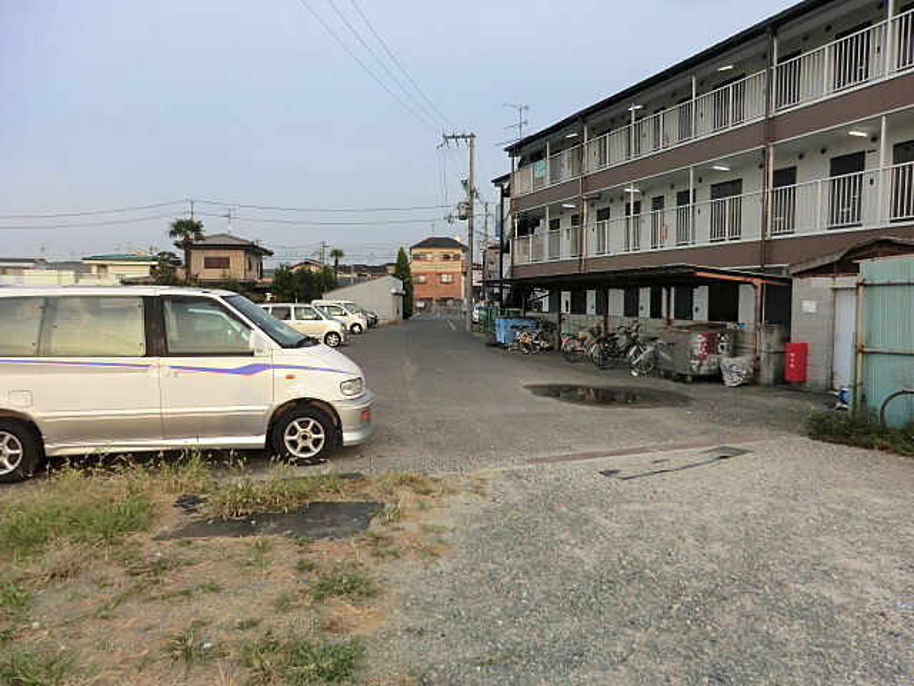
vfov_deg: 56.8
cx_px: 457
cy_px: 343
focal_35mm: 24
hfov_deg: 71.6
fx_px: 634
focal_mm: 4.3
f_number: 3.2
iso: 80
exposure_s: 1/250
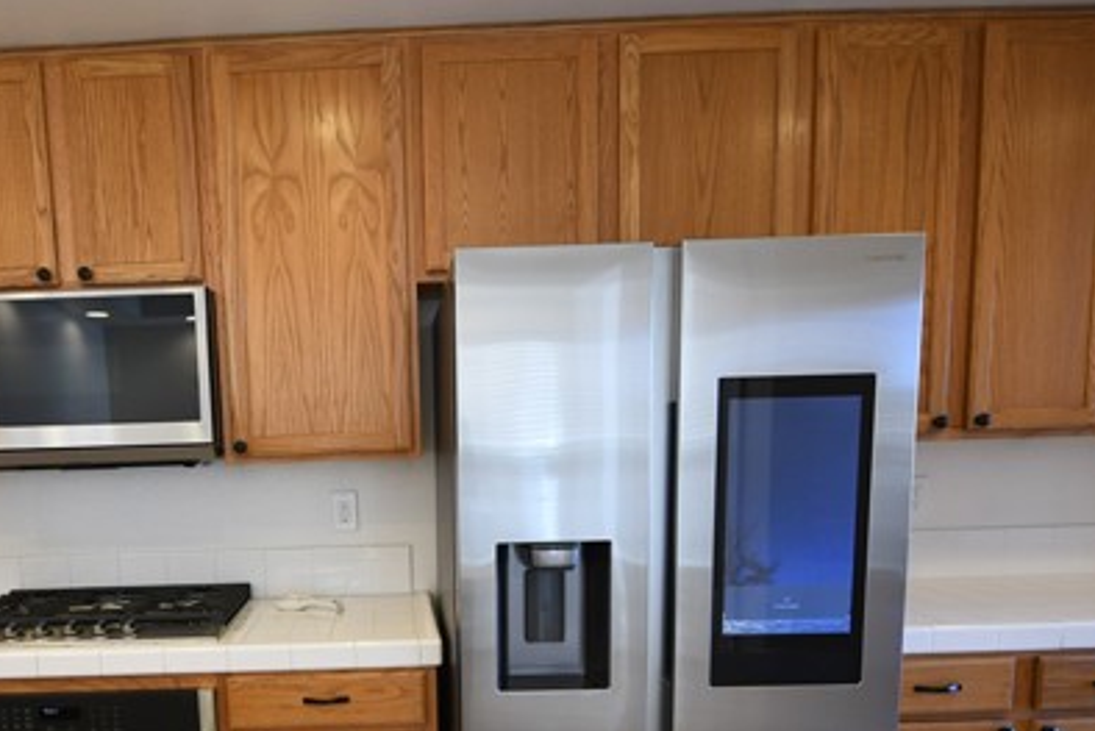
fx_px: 816
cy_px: 538
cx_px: 381
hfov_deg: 66.2
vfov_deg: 46.7
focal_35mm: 27
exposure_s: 1/60
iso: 800
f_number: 4
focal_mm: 11
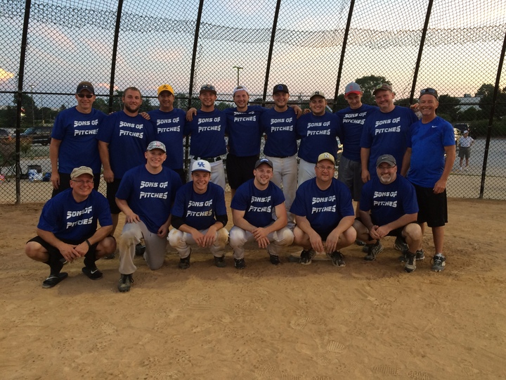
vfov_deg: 48.2
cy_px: 190
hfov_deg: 61.7
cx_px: 253
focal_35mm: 29
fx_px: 424
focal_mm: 4.15
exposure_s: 1/40
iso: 32
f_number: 2.2
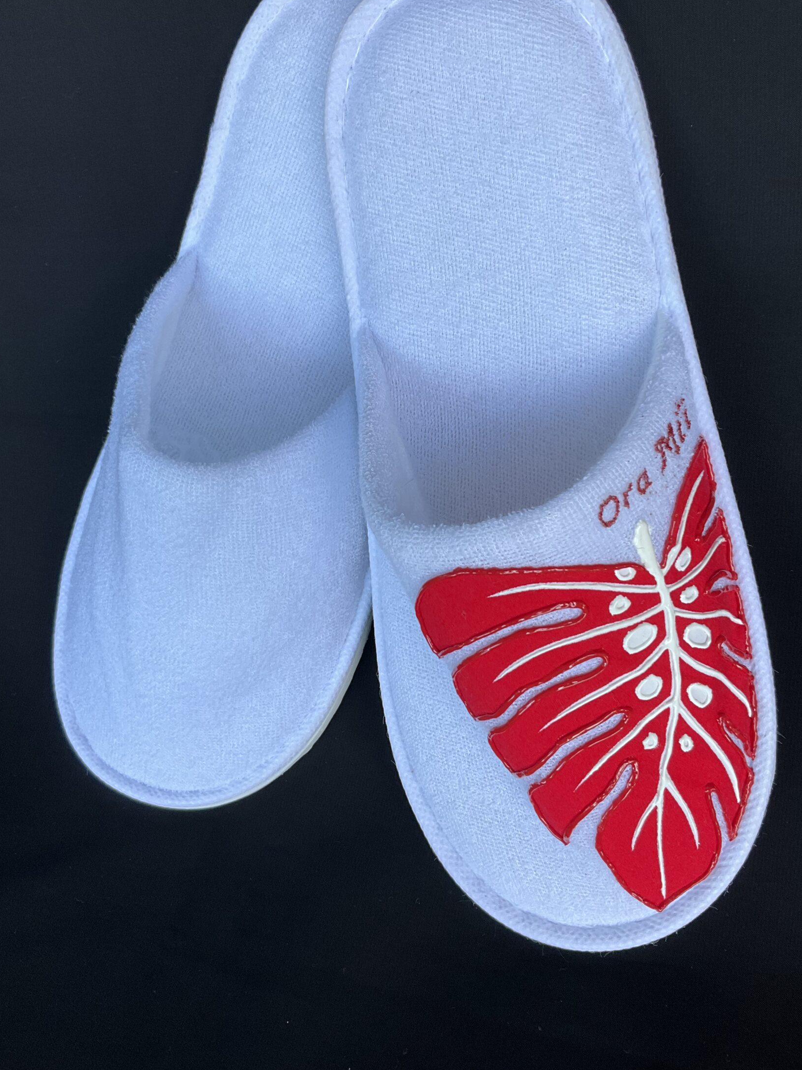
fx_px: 1050
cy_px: 487
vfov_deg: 53.9
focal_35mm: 34
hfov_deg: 41.8
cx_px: 425
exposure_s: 1/122
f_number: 1.8
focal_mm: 3
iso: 25
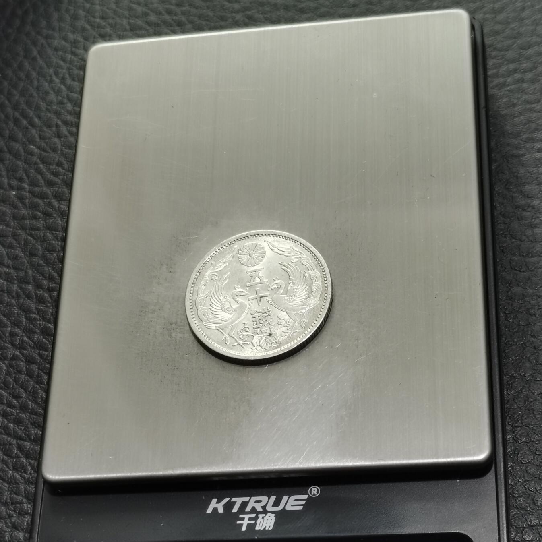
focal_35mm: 78
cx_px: 271
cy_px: 354
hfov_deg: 22.2
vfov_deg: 22.1
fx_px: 1382
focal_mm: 5.58
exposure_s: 1/100
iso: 64
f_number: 1.8
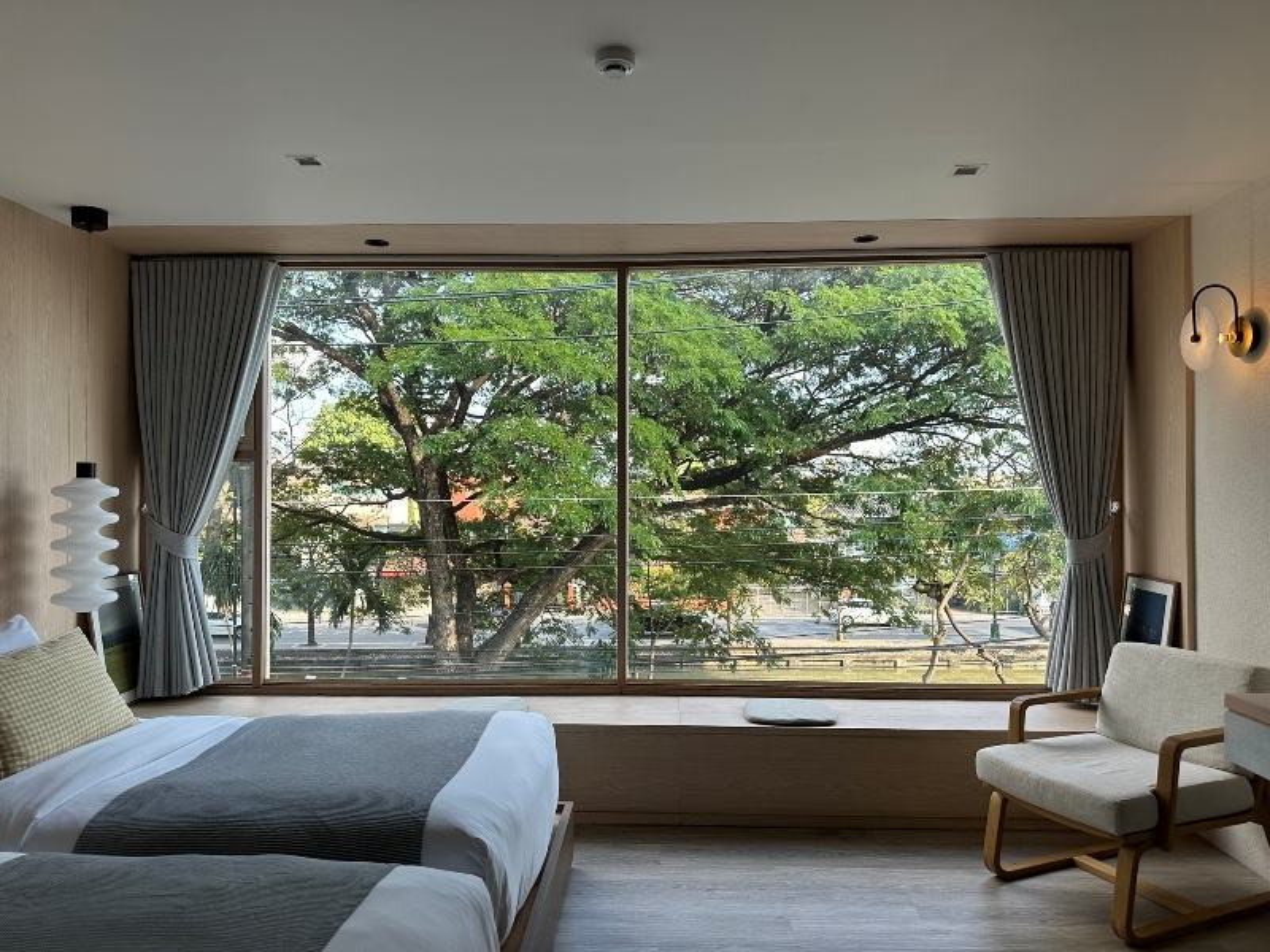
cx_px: 635
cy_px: 476
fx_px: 881
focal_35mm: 24
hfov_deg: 71.6
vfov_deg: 56.8
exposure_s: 1/376
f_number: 1.78
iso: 80
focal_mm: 6.86
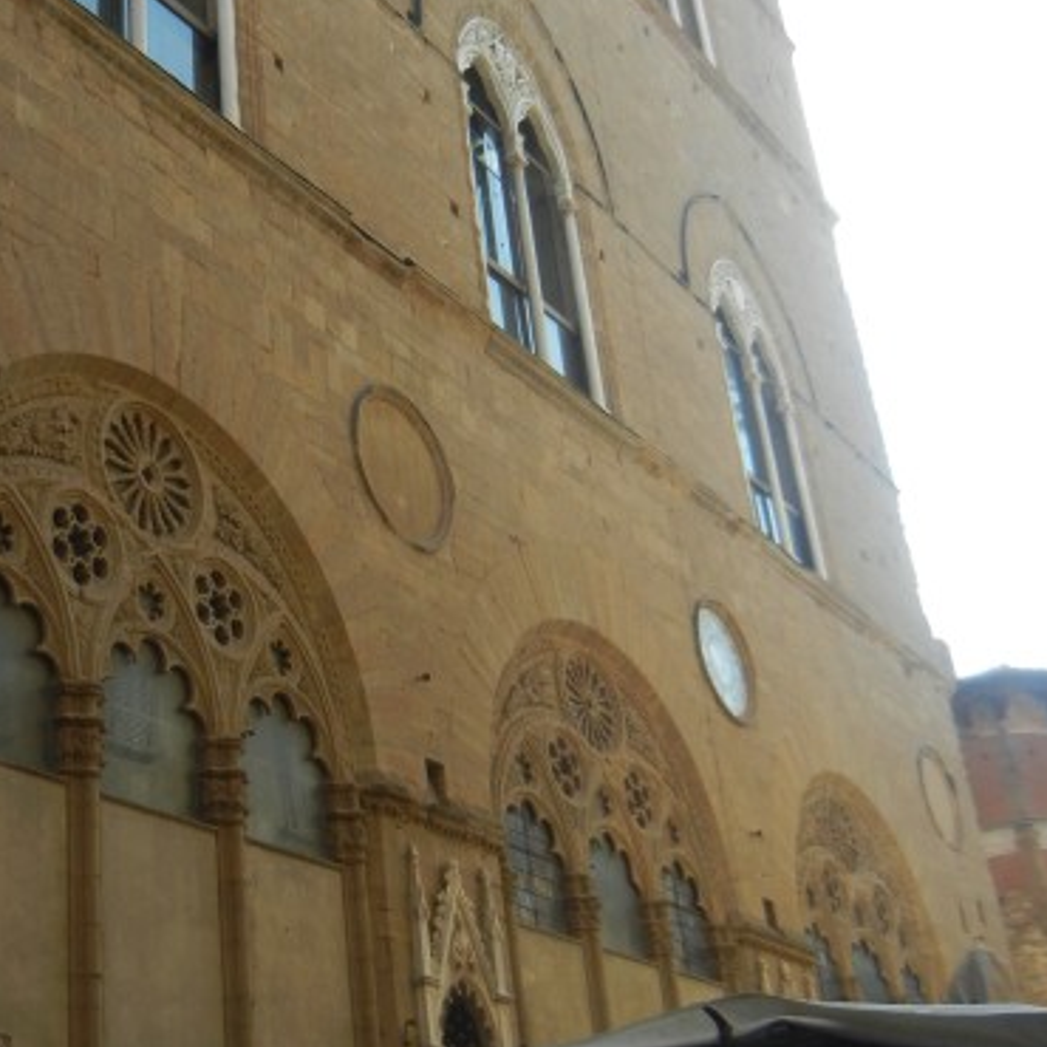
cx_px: 308
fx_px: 1882
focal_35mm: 55
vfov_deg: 31.1
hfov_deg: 30.7
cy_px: 467
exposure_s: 1/418
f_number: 3.5
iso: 160
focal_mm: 5.4
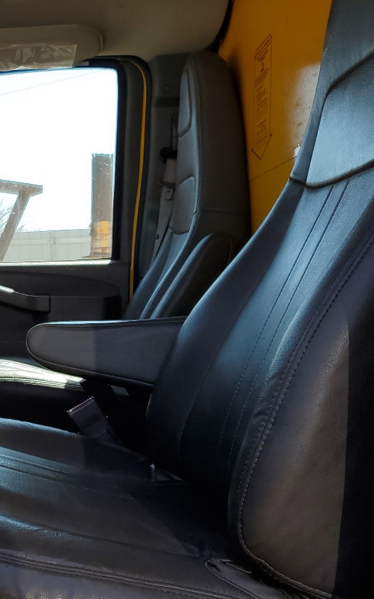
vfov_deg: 42.4
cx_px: -47
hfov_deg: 25.3
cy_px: 363
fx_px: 767
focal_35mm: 47
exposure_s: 1/1667
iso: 50
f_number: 1.5
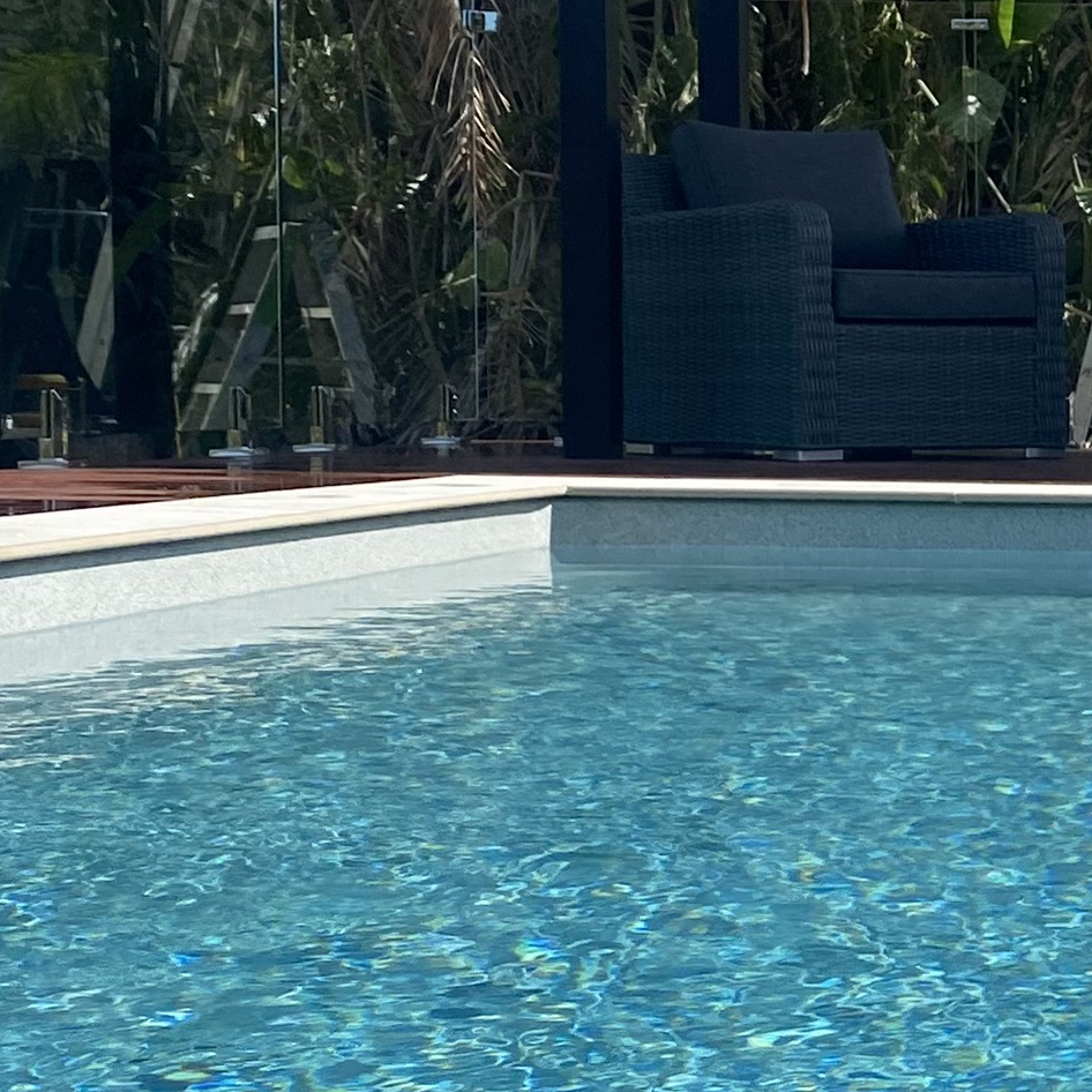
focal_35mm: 98
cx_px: 1632
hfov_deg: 16.2
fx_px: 3498
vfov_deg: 17.7
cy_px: 661
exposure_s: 1/2755
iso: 32
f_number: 1.8
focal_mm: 4.25
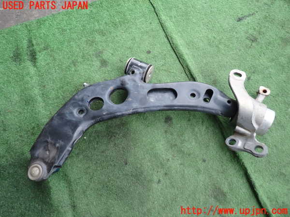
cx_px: 145
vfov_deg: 54.9
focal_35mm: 25
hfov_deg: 69.4
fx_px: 209
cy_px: 108
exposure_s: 1/40
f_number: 2
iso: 200
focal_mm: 4.5
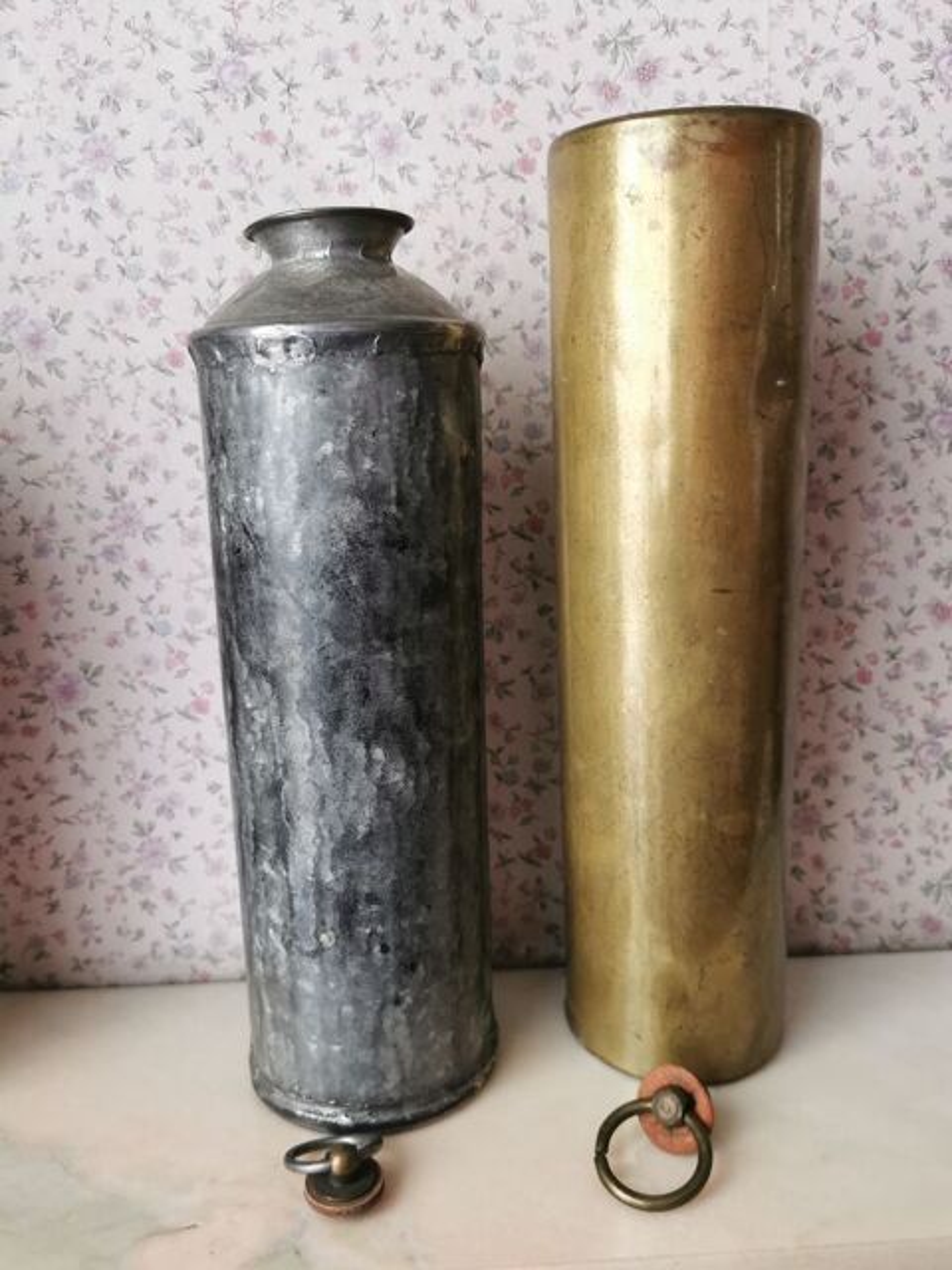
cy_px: 635
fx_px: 990
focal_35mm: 27
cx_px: 476
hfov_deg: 51.4
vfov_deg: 65.3
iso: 200
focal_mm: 5.56
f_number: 1.6
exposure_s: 1/60
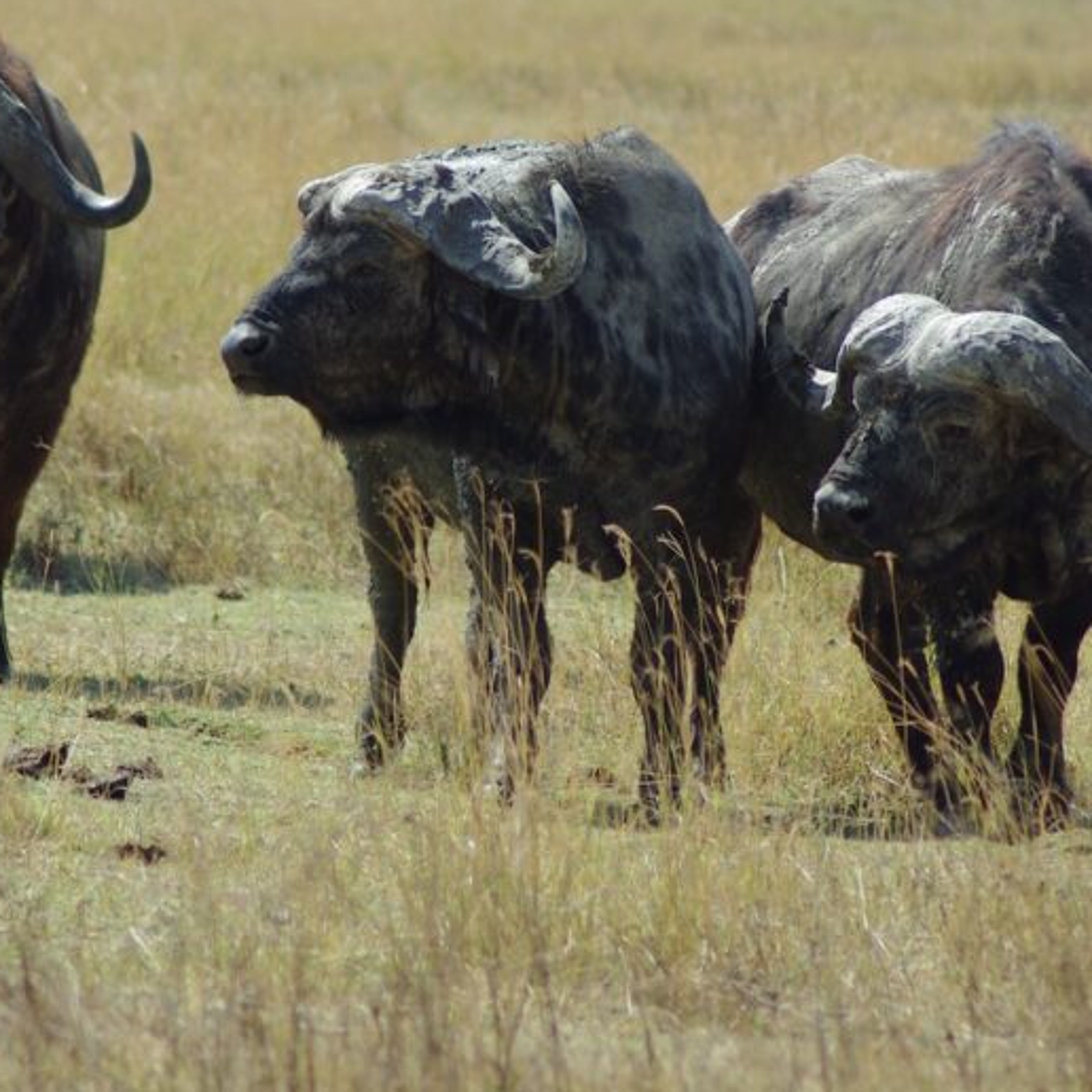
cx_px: 483
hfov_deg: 3.1
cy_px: 374
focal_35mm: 557
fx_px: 19880
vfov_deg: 3.1
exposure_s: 1/350
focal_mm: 220
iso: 100
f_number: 4.5
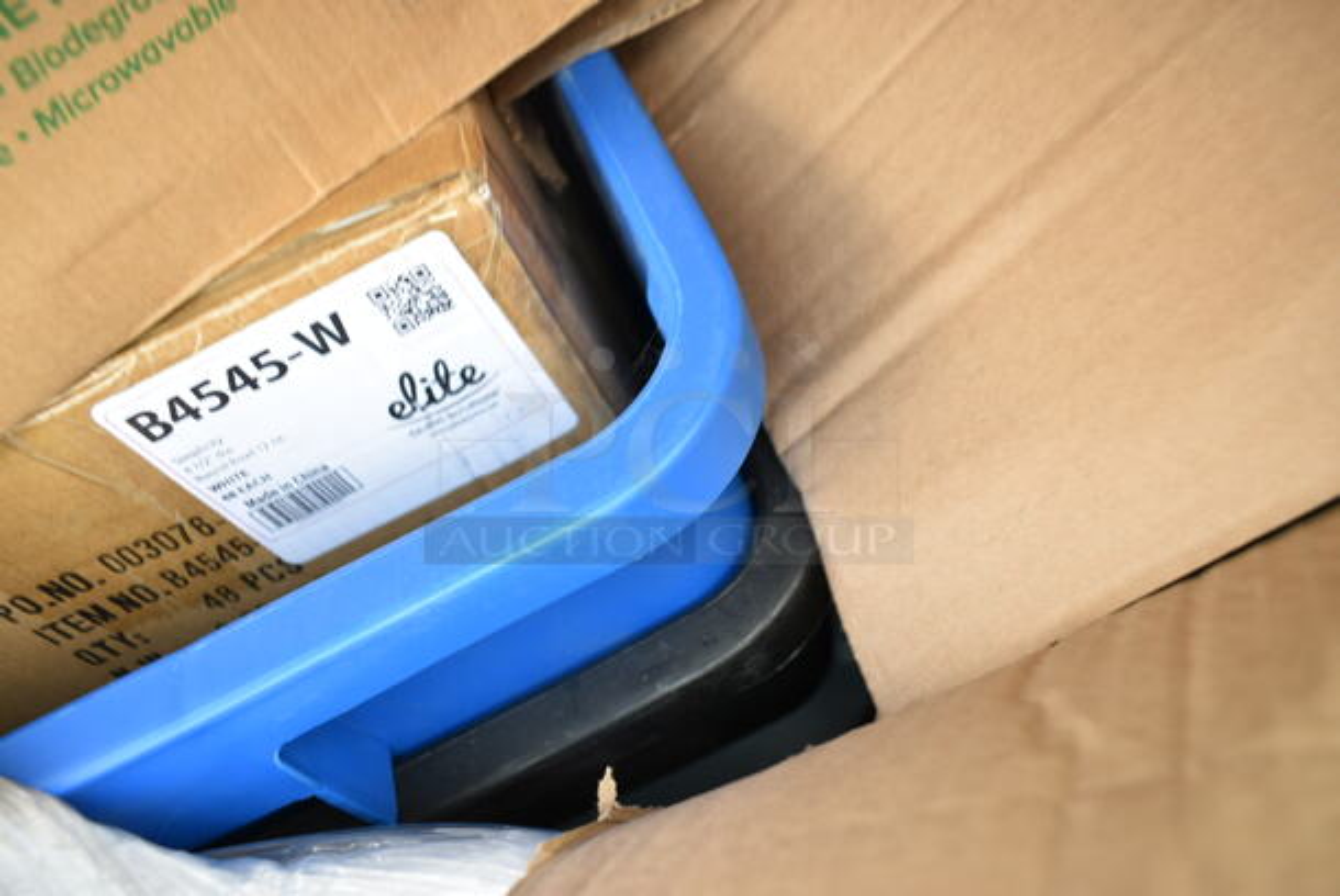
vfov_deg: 48.0
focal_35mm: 27
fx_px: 1006
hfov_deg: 67.3
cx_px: 670
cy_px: 448
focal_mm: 18
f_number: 3.5
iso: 100
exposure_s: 1/50
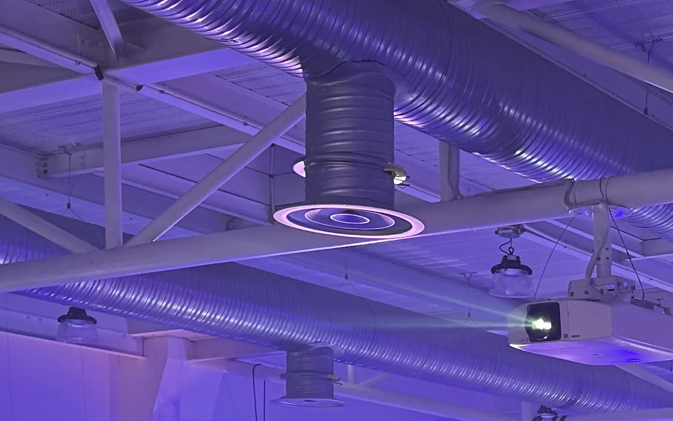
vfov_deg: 14.2
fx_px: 1614
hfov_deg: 21.7
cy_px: 556
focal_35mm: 88
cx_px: 817
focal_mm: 6.76
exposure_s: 1/60
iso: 320
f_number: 1.78
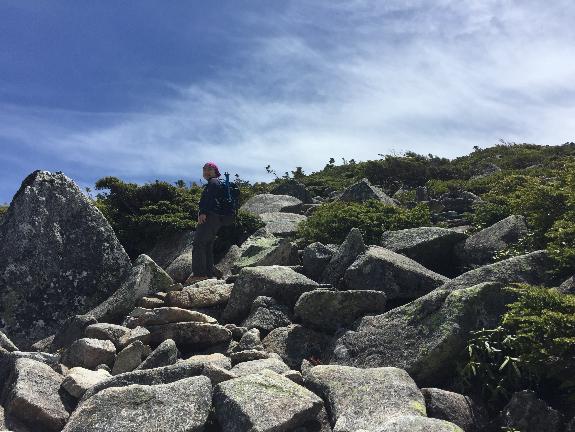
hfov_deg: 61.7
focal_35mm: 29
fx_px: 482
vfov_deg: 48.2
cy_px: 216
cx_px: 288
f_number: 2.2
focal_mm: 4.15
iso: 32
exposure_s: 1/3049
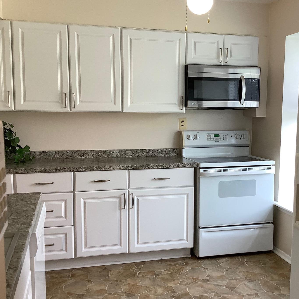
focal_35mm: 41
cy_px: 153
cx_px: 182
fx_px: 401
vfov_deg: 40.9
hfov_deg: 40.7
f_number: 2.4
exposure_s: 1/60
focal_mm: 3.3
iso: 50
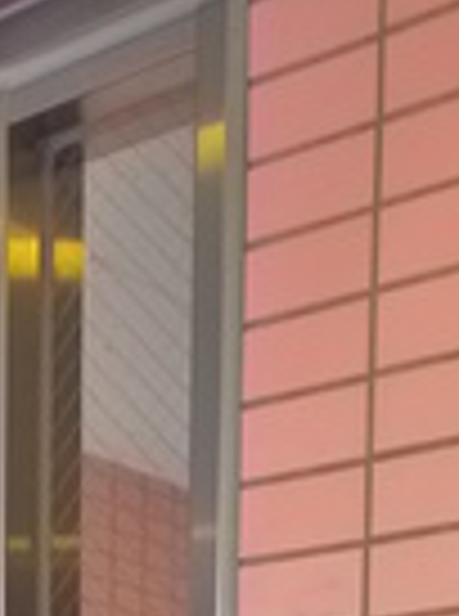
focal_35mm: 123
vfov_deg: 13.1
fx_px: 2185
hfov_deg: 11.9
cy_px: 1353
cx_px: 25
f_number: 2
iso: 400
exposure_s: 1/13
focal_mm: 5.1
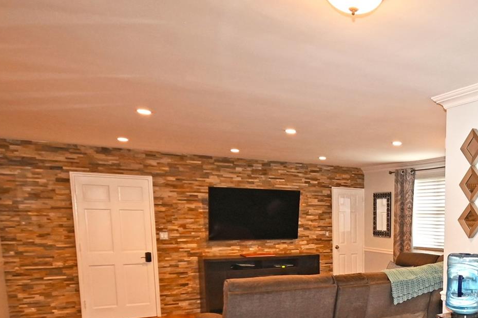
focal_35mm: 33
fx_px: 438
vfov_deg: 37.7
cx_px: 419
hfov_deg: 51.4
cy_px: 276
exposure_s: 1/60
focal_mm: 10
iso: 800
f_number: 4
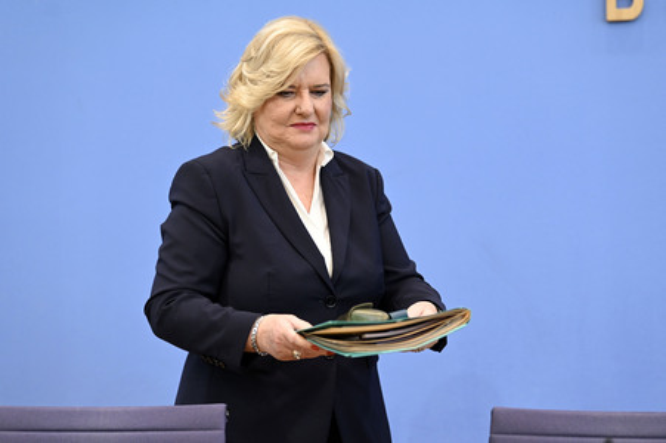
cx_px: 333
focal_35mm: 85
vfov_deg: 16.0
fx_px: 1571
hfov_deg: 23.9
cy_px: 222
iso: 2000
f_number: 2.8
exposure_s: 1/800
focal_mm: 85
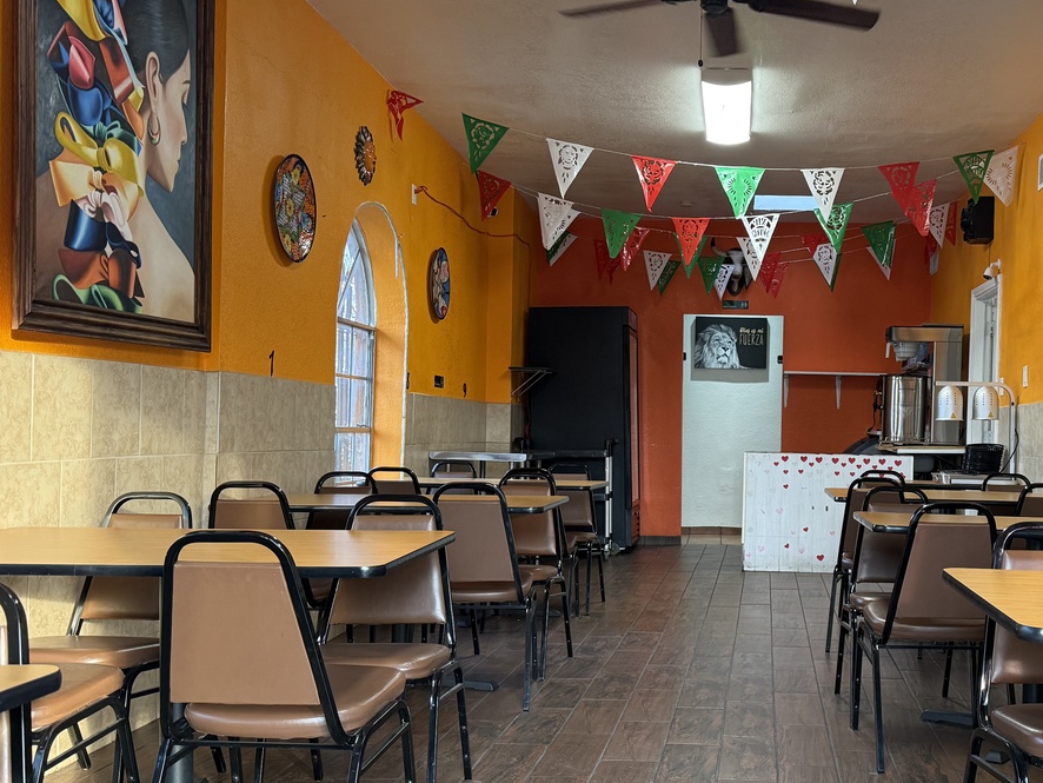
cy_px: 444
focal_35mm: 39
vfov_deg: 36.8
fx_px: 1175
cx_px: 723
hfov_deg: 46.8
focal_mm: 6.76
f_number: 1.78
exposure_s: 1/120
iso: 250
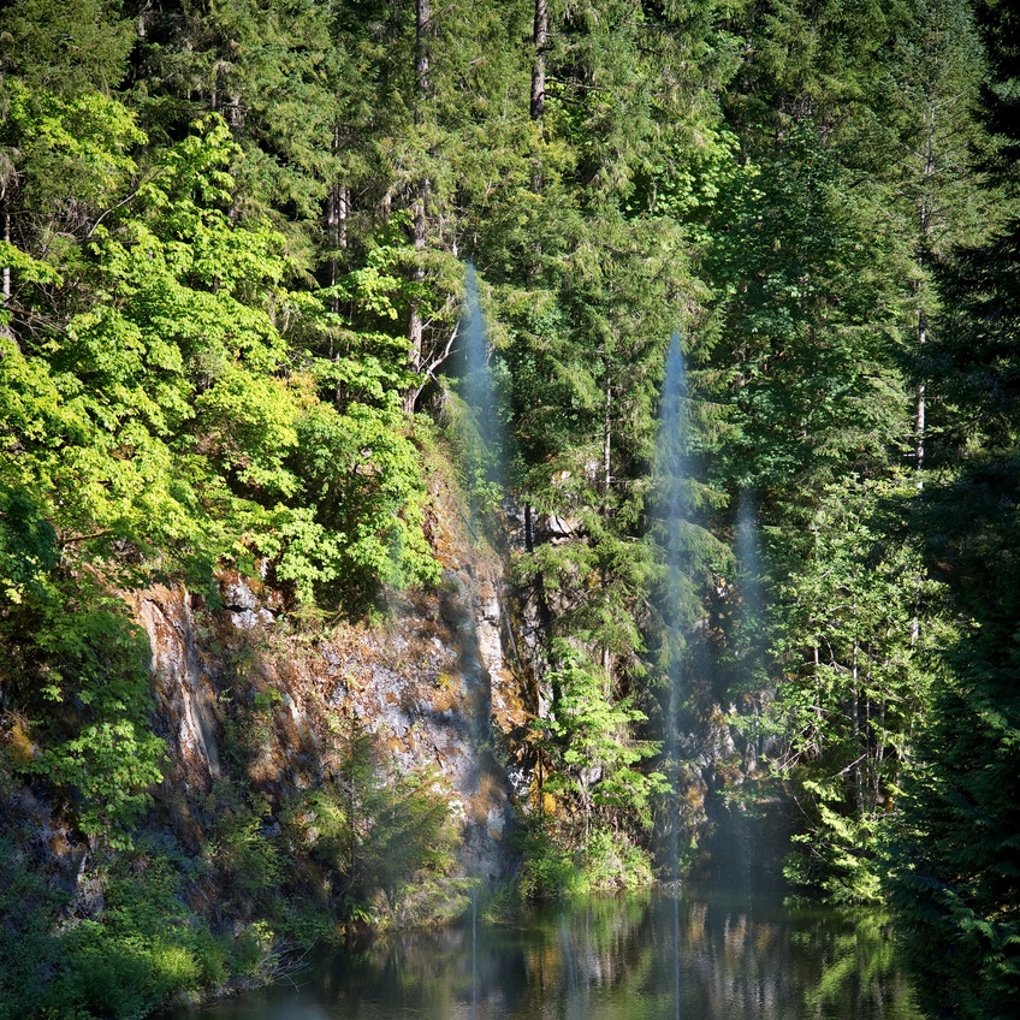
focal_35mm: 109
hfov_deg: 16.0
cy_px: 733
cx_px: 511
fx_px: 3634
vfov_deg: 15.9
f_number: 4.5
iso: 100
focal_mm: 85
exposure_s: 1/200
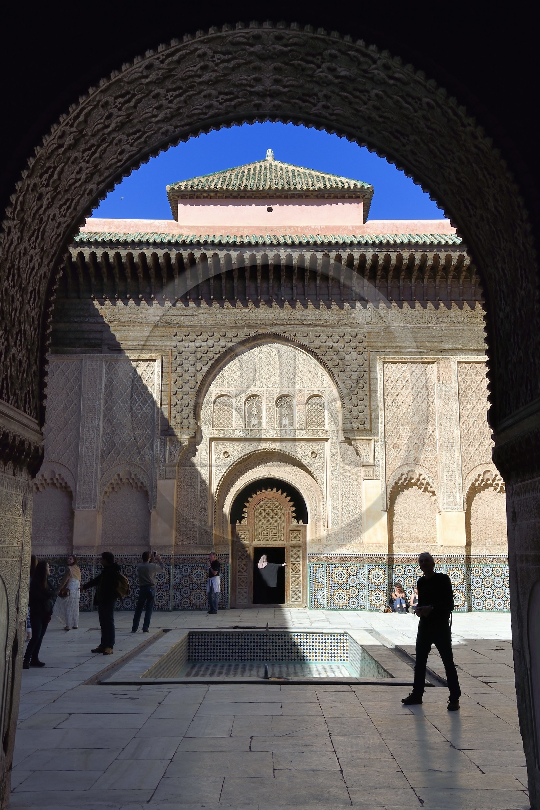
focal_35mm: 36
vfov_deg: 53.1
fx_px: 810
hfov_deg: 36.9
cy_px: 405
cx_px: 270
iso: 200
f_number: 14
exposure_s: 1/250
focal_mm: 36
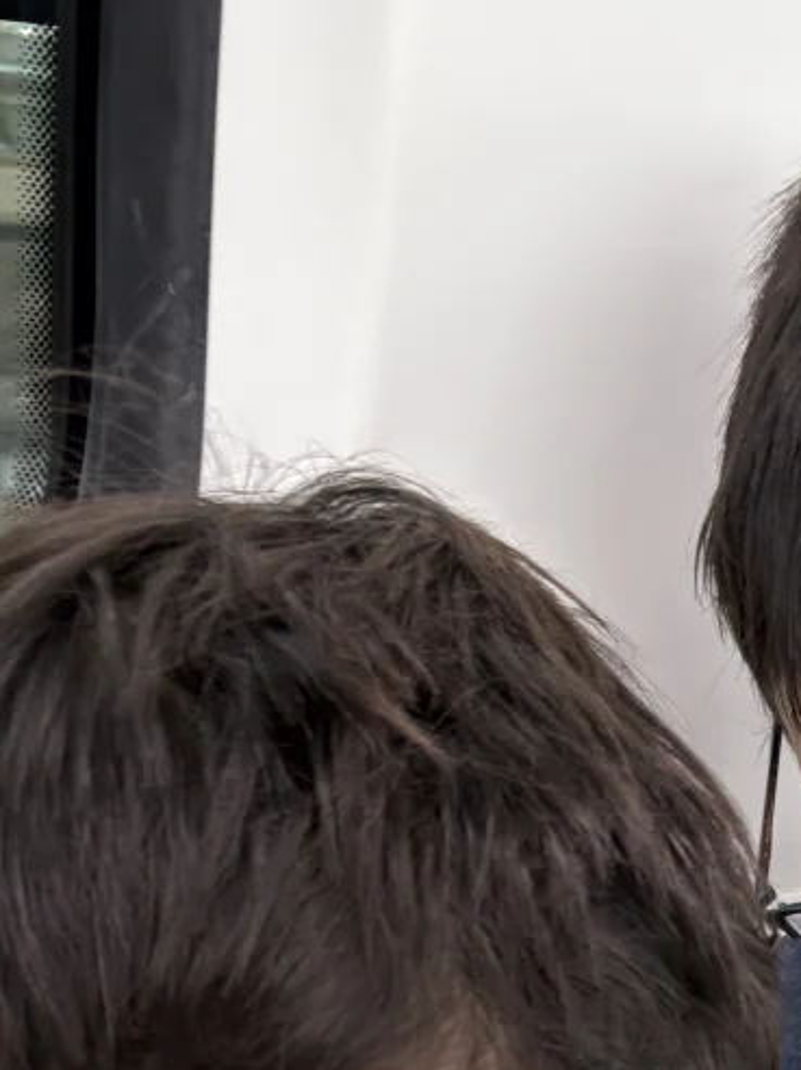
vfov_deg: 22.0
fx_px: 2348
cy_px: 1528
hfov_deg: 18.5
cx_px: 929
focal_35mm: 76
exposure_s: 1/49
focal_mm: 5.96
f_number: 1.6
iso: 125
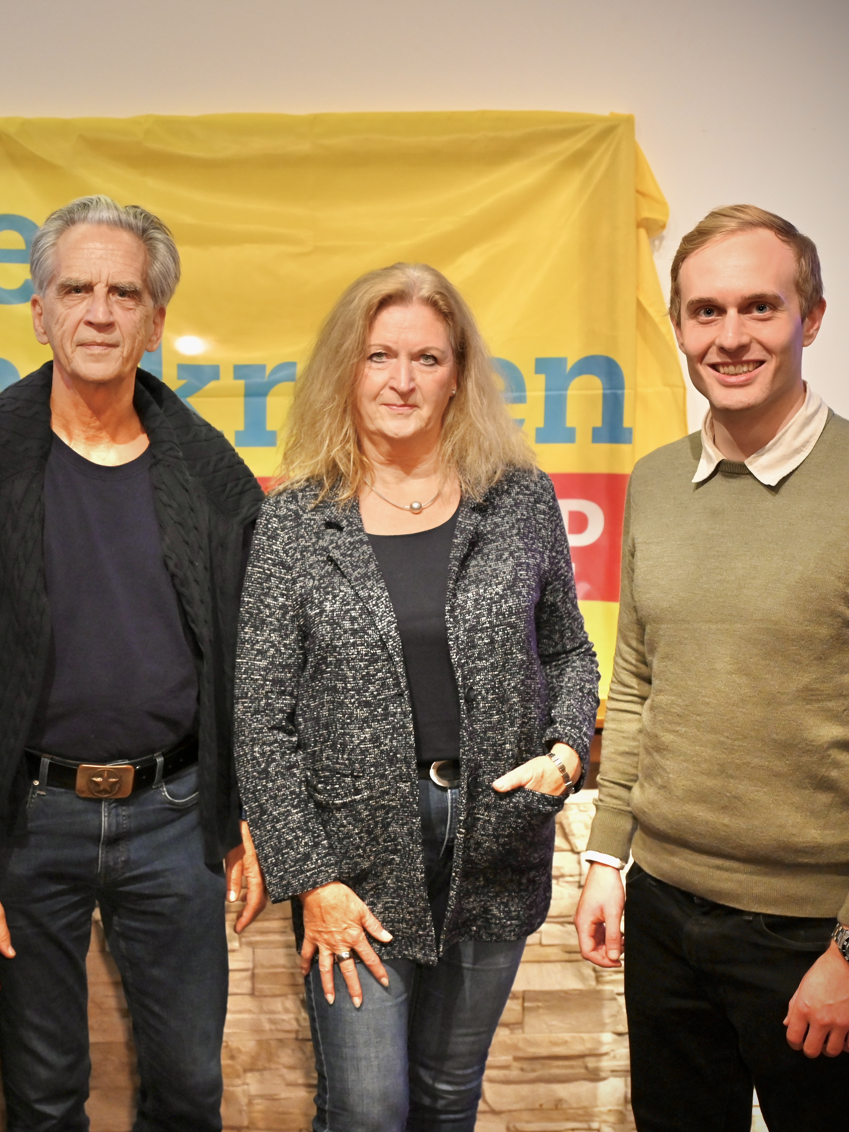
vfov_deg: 34.9
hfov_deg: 26.3
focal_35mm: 55
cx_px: 235
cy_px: 566
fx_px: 1799
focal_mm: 38
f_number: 4
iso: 3200
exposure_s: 1/100
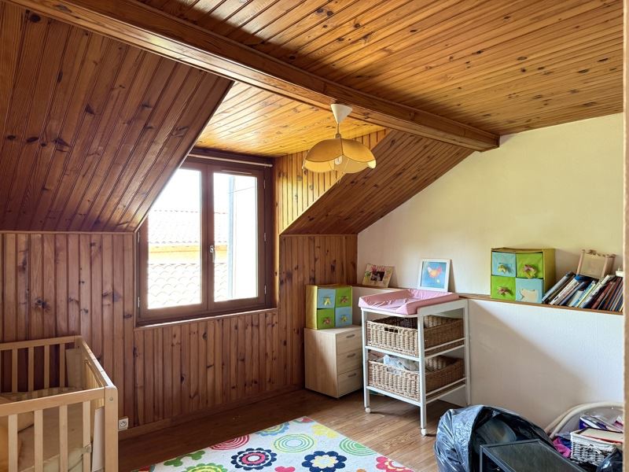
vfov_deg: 56.8
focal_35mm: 24
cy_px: 236
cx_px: 314
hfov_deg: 71.6
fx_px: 436
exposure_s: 1/115
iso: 200
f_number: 1.78
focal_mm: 6.76
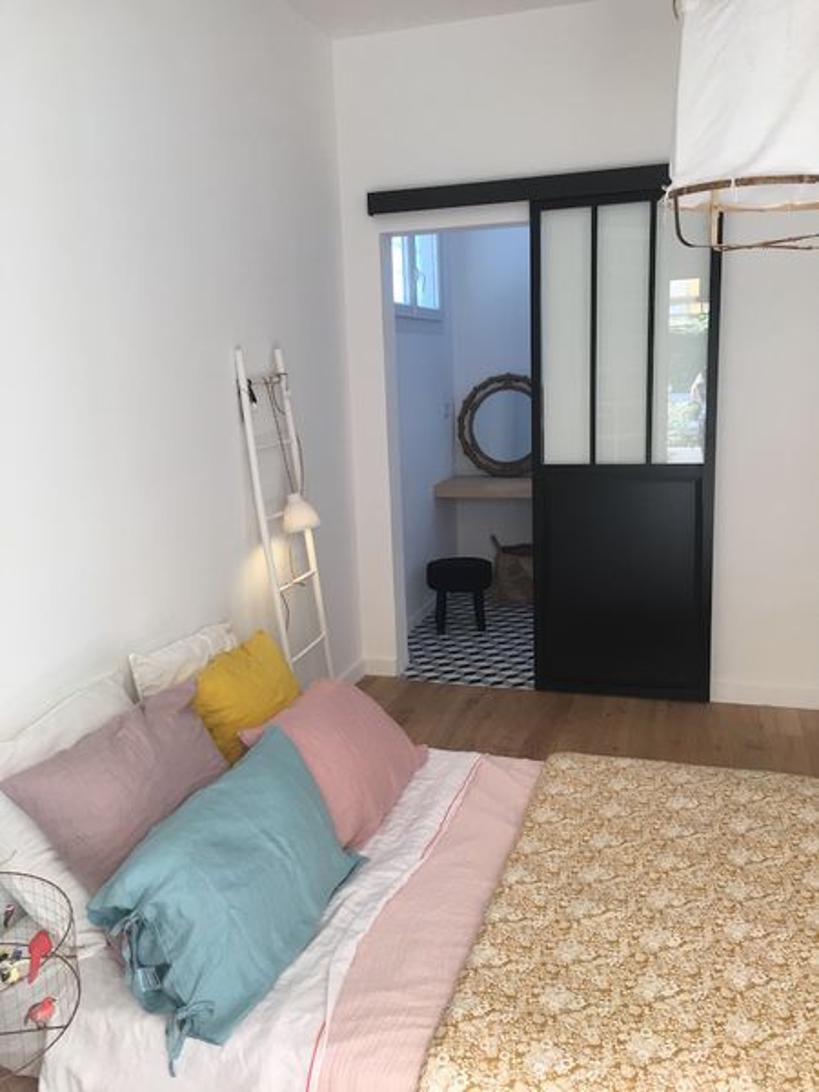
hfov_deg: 48.2
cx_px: 410
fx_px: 915
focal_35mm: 29
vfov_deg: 61.7
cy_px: 546
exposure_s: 1/33
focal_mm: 4.15
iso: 25
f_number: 2.2
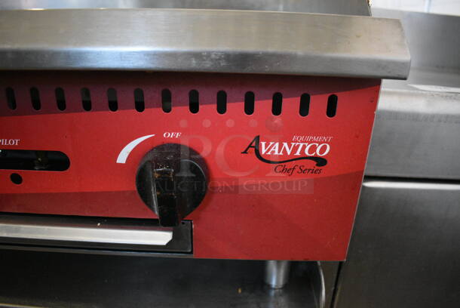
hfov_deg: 67.3
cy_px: 154
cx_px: 230
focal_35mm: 27
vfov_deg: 48.0
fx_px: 345
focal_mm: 18
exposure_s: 1/125
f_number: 3.5
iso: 3600
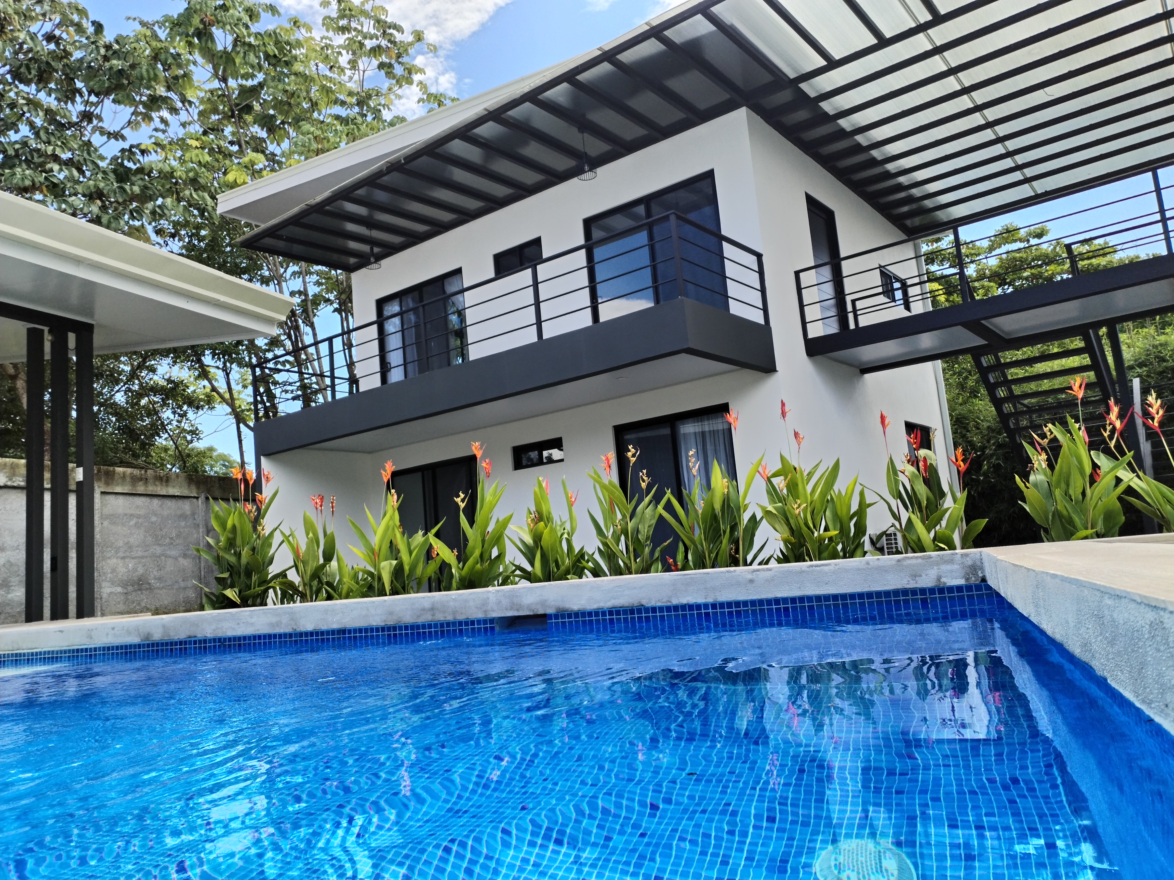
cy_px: 440
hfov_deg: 61.7
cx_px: 587
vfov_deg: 48.2
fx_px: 984
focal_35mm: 29
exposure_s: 1/630
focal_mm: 4.75
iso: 100
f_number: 1.8
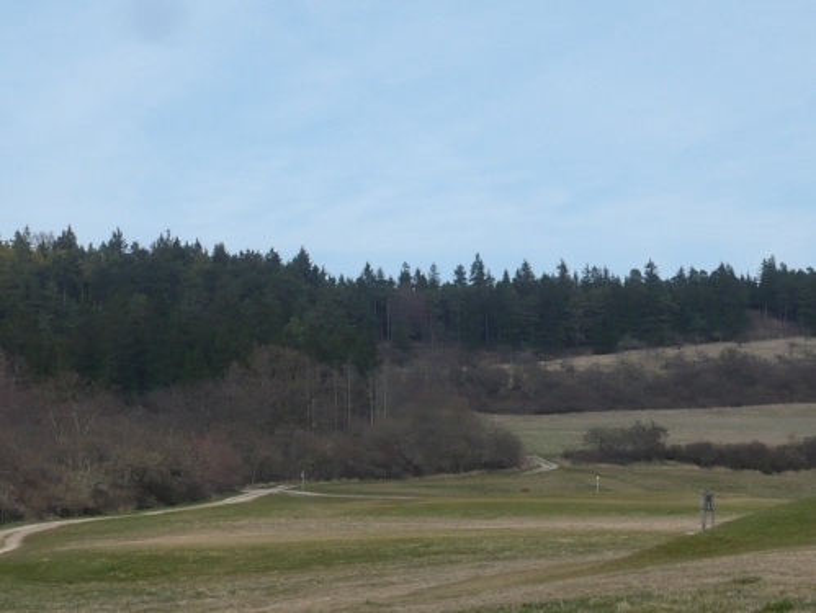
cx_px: 408
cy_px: 306
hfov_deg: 23.8
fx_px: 1934
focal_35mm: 82
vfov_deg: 18.0
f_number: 10
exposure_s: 1/160
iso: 100
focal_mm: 9.9
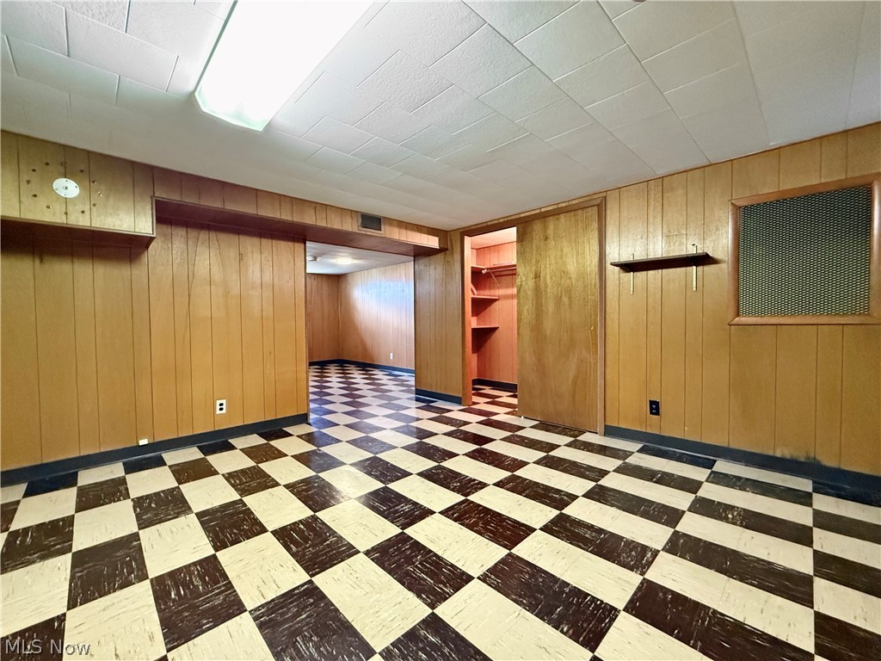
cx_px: 440
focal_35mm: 14
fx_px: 356
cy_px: 330
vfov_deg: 85.7
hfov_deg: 102.1
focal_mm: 2.22
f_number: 2.2
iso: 1000
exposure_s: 1/60
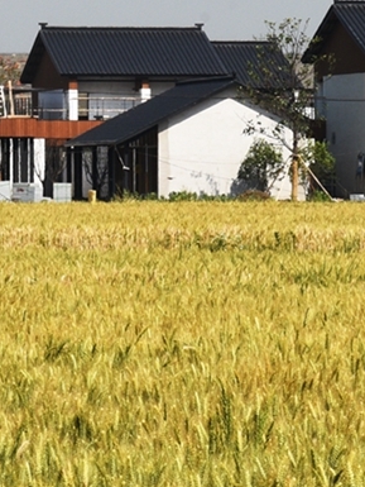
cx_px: -437
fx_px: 4426
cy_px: -9
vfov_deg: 6.3
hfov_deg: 4.6
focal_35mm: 315
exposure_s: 1/320
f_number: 18
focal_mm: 70
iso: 400
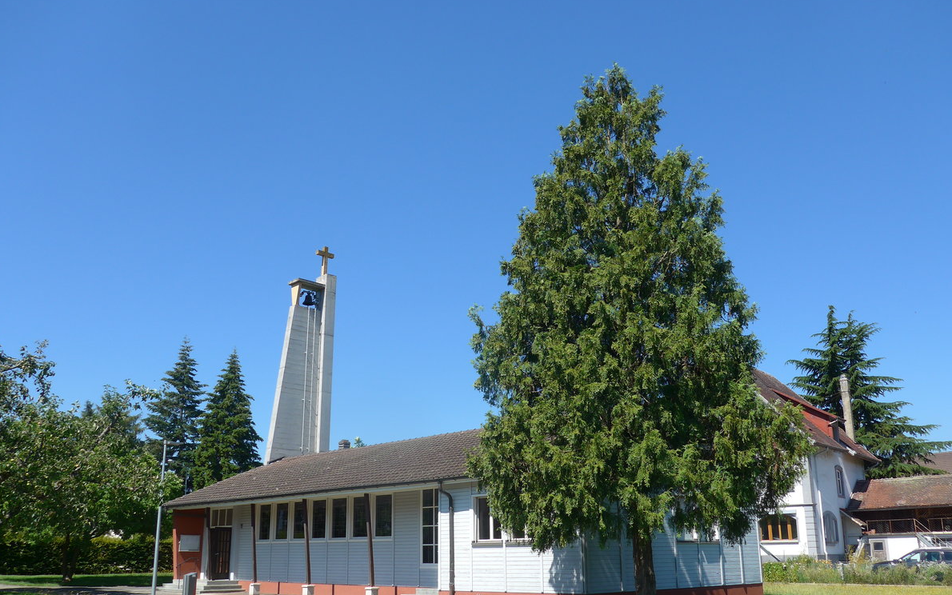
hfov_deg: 61.2
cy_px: 341
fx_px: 804
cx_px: 473
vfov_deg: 40.5
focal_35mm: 31
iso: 80
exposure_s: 1/1300
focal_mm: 6
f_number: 2.8
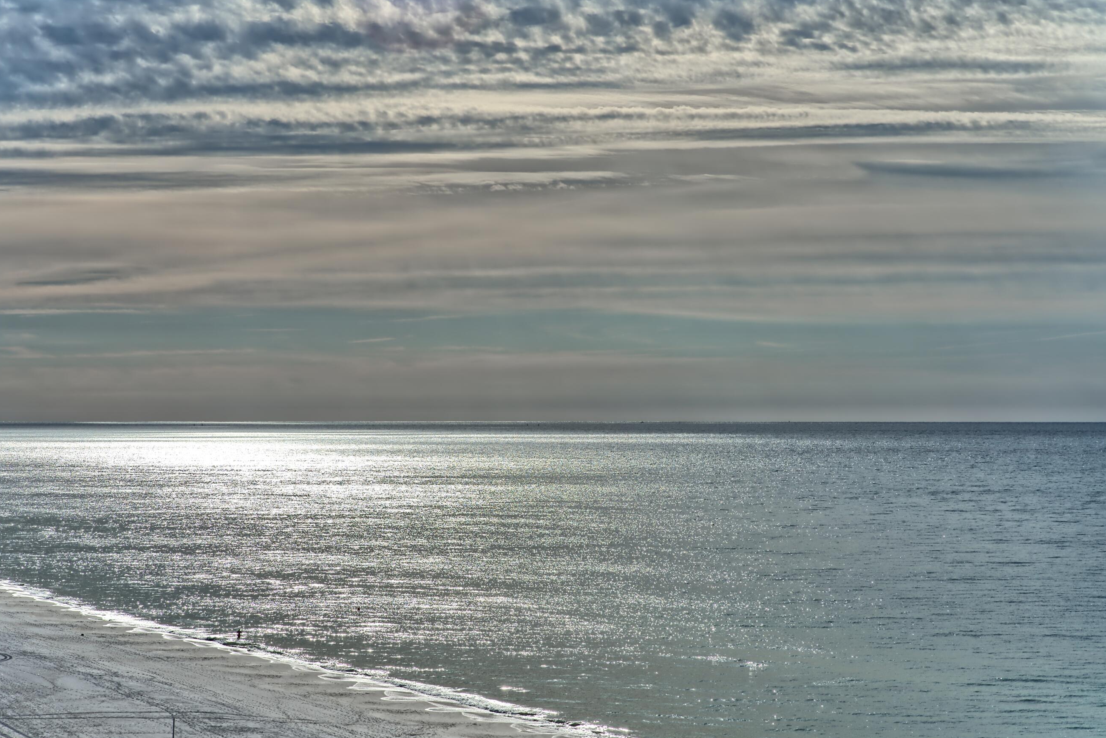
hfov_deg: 20.8
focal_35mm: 98
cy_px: 407
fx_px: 3011
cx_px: 503
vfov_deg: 14.0
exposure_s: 1/1000
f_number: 9.5
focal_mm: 85
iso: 100
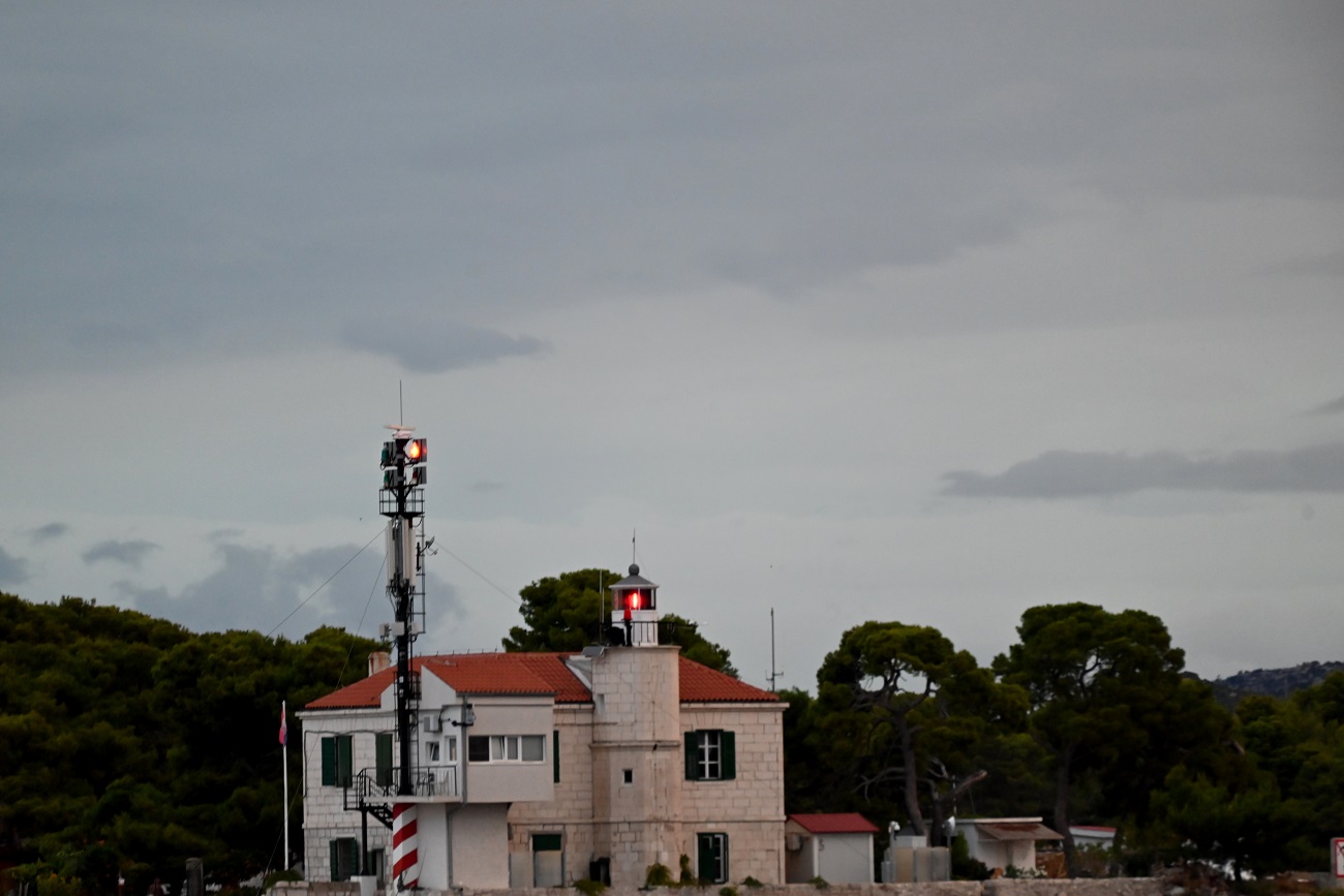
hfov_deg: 6.9
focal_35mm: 300
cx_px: 672
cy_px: 448
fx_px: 11200
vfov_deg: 4.6
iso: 3600
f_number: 5.6
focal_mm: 300
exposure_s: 1/250
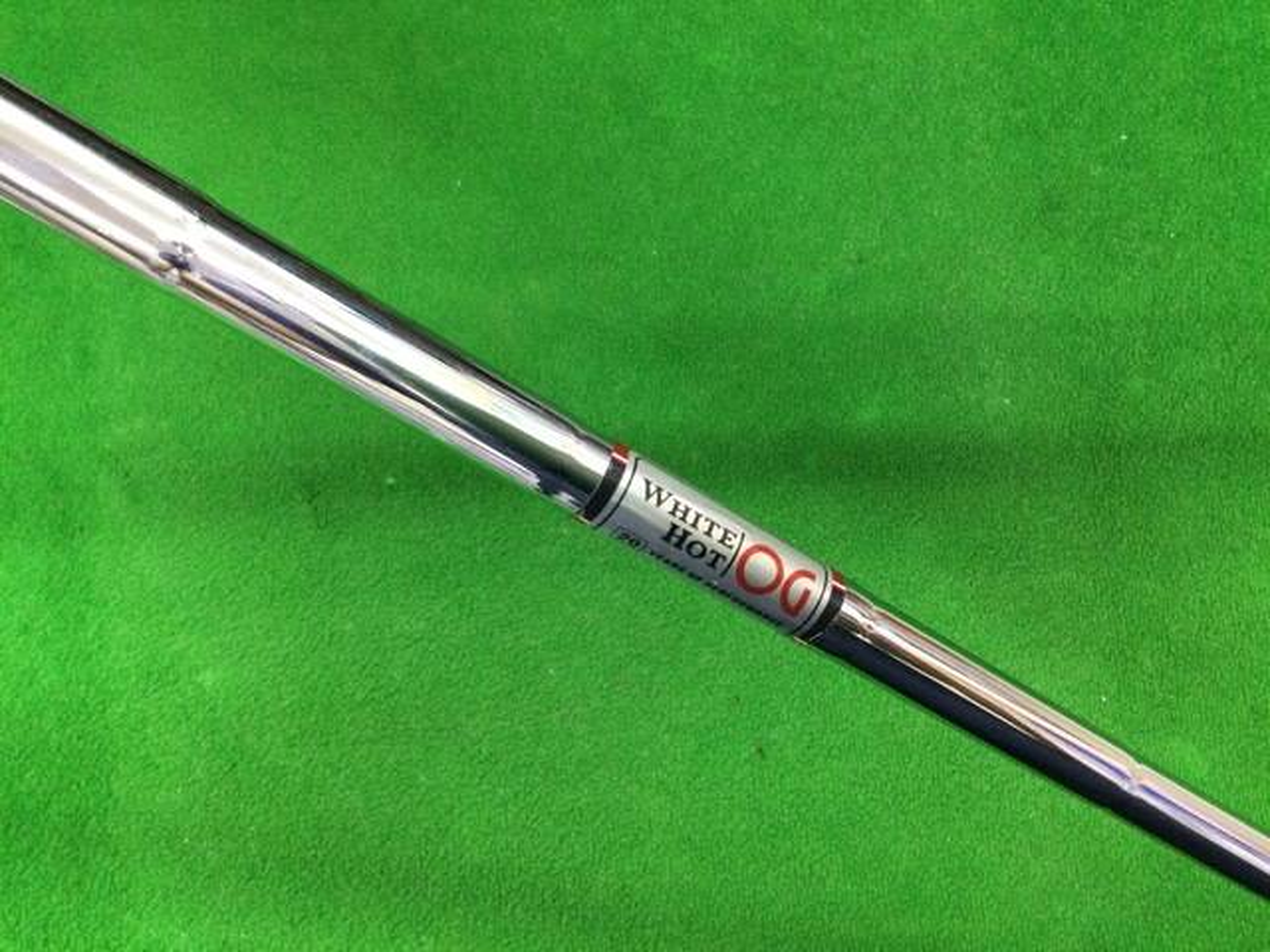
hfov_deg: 58.4
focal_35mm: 31
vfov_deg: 45.4
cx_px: 635
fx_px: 1137
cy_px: 476
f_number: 2.4
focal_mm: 3.3
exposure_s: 1/30
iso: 200
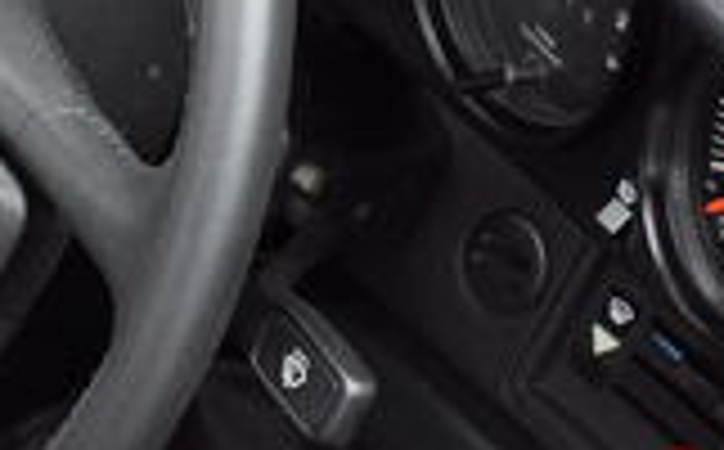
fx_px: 4023
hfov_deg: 9.7
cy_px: 580
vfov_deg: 6.3
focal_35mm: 204
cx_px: -657
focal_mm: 21
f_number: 3.5
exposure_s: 1/50
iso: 500
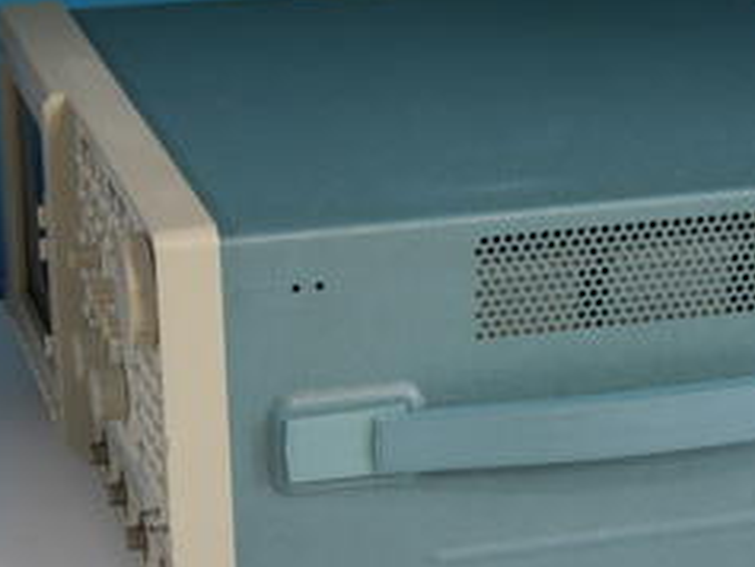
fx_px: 2946
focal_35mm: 135
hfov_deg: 14.6
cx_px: 522
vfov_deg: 11.0
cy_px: 389
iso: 800
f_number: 22
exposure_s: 1/2
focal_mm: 40
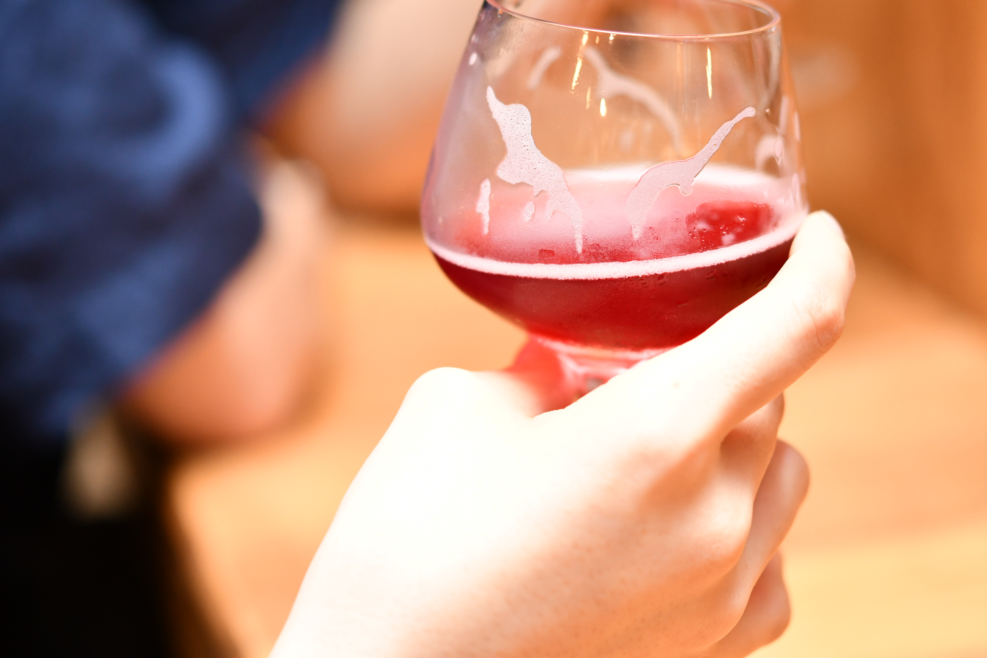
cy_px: 329
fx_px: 2467
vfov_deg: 15.2
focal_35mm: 90
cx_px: 494
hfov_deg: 22.6
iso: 1000
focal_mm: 60
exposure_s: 1/60
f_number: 3
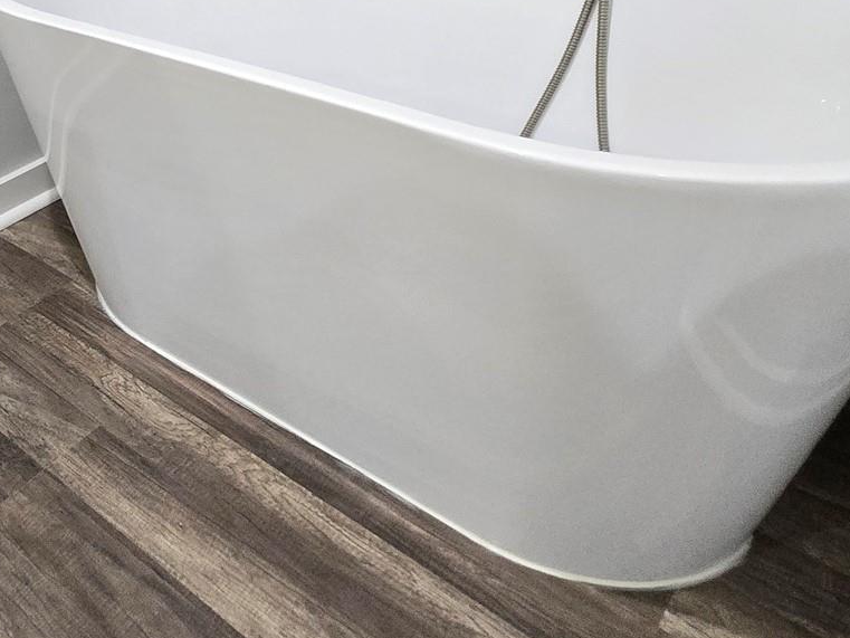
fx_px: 860
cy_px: -34
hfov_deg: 48.9
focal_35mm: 35
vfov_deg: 35.8
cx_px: 143
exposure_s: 1/60
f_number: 2.2
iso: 320
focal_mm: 1.7
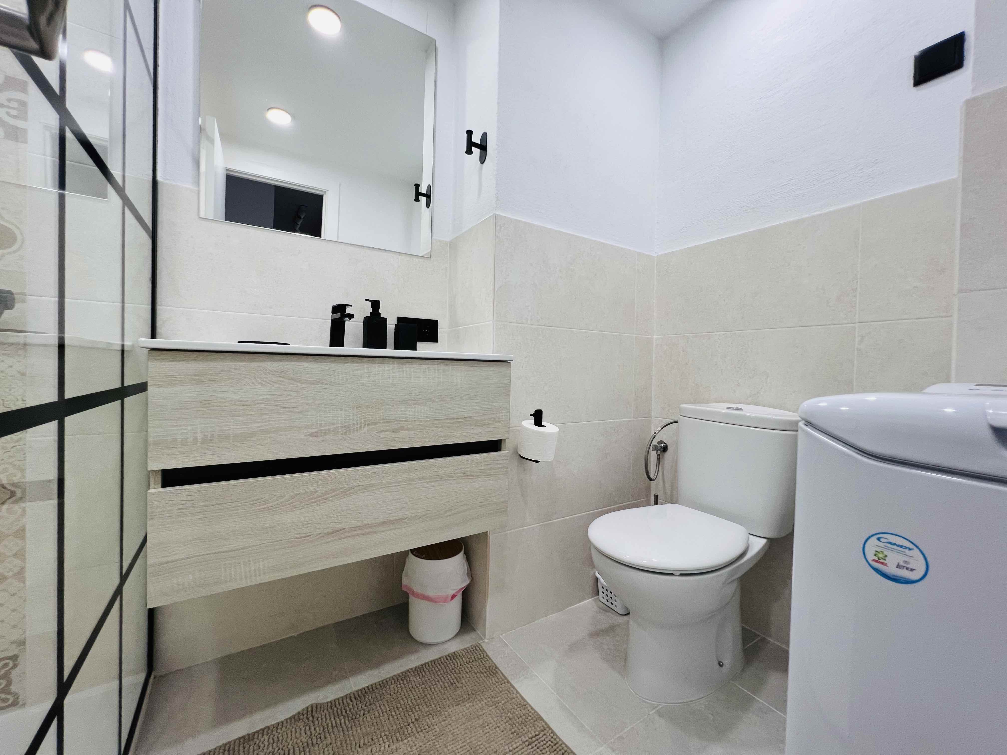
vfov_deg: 89.9
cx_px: 504
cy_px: 378
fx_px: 378
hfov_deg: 106.2
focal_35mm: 13
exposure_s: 1/100
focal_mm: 1.57
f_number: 1.8
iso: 100
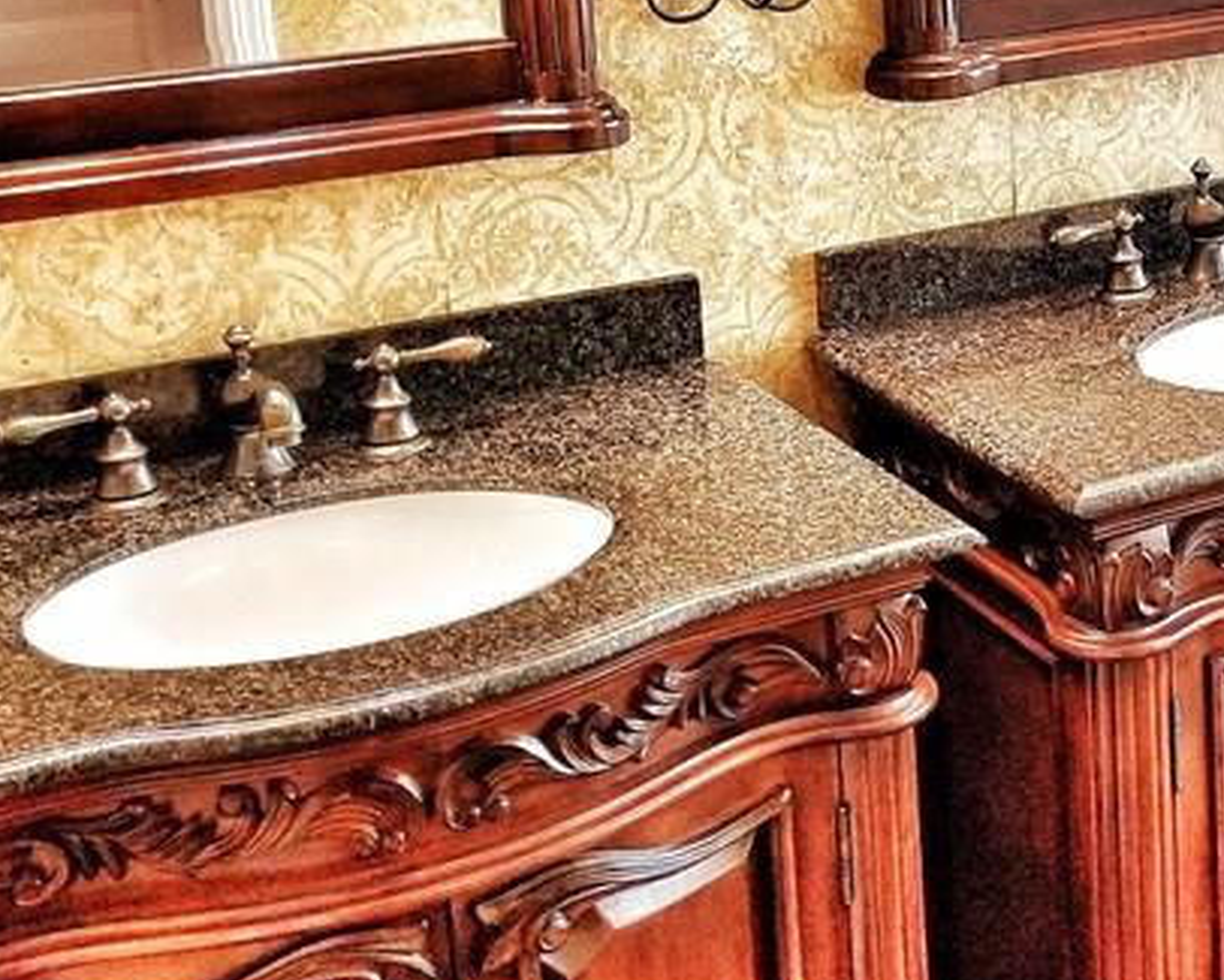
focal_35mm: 64
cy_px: 205
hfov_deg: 26.2
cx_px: 1483
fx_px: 2319
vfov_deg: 23.5
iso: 200
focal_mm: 4.25
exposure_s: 1/60
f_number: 1.7
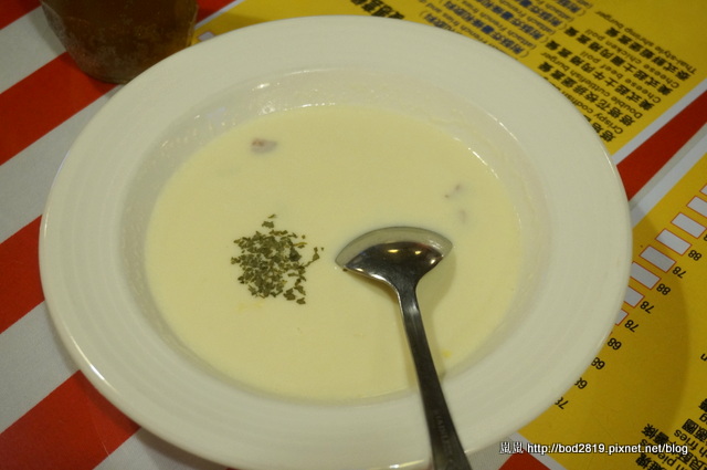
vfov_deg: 25.7
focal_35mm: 52
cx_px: 354
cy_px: 235
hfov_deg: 37.9
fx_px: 1030
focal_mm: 35
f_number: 5.6
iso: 1250
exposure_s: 1/60
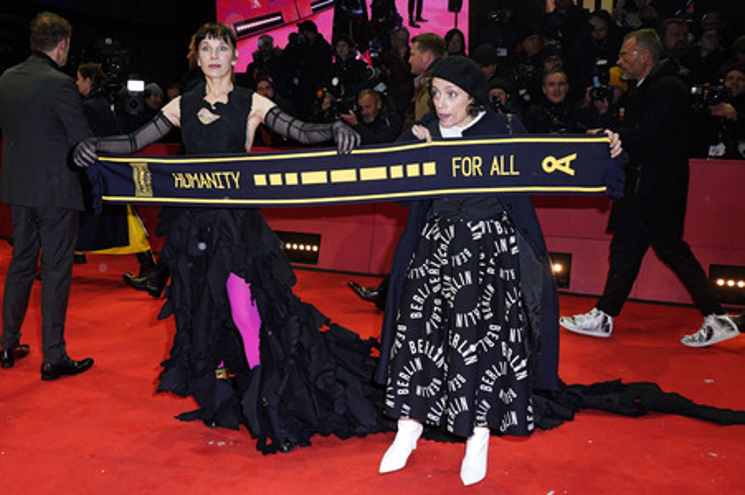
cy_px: 248
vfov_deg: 44.9
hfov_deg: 63.7
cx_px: 372
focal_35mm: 29
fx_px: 600
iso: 800
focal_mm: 29
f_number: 5.6
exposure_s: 1/160
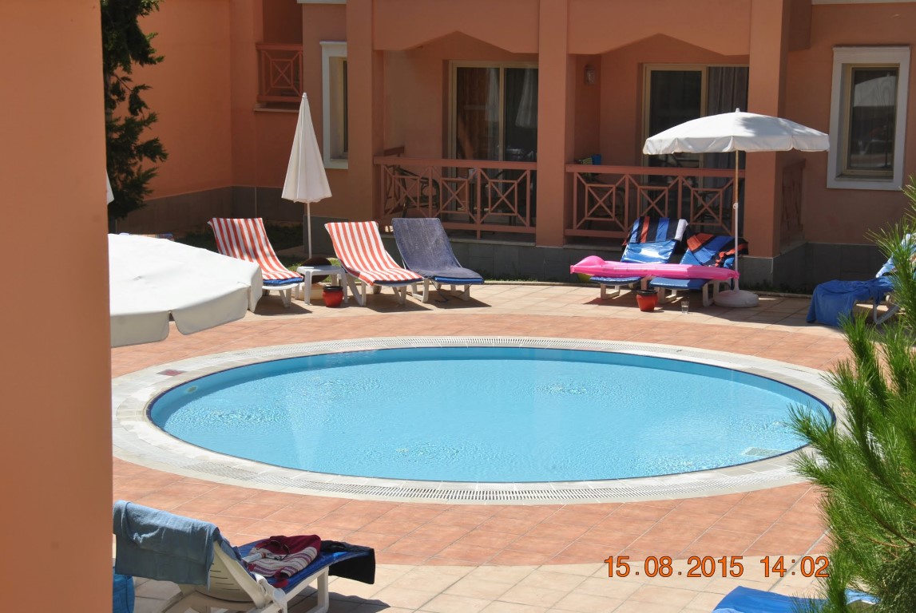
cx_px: 458
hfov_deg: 24.6
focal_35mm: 82
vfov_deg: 16.6
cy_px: 306
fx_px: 2102
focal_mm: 55
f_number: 11
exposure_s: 1/200
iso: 100
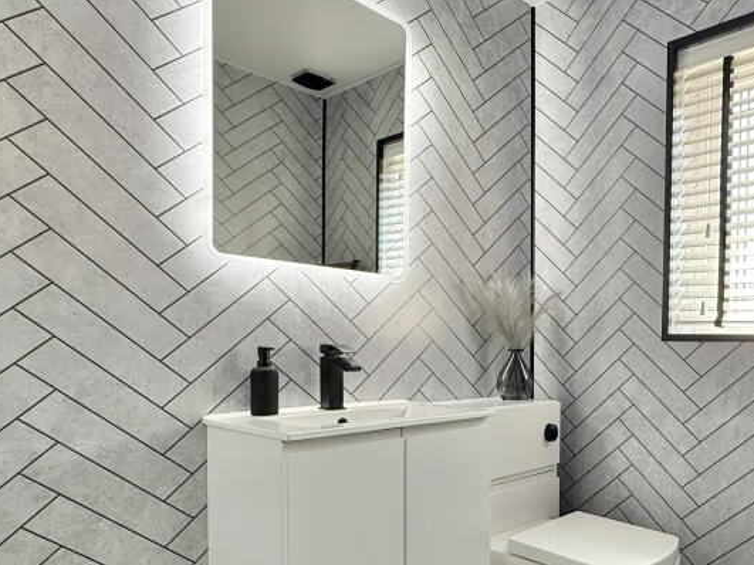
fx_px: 588
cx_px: 537
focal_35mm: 27
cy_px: 372
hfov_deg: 62.7
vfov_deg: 50.5
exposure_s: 1/100
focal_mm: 2.22
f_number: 2.2
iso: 160
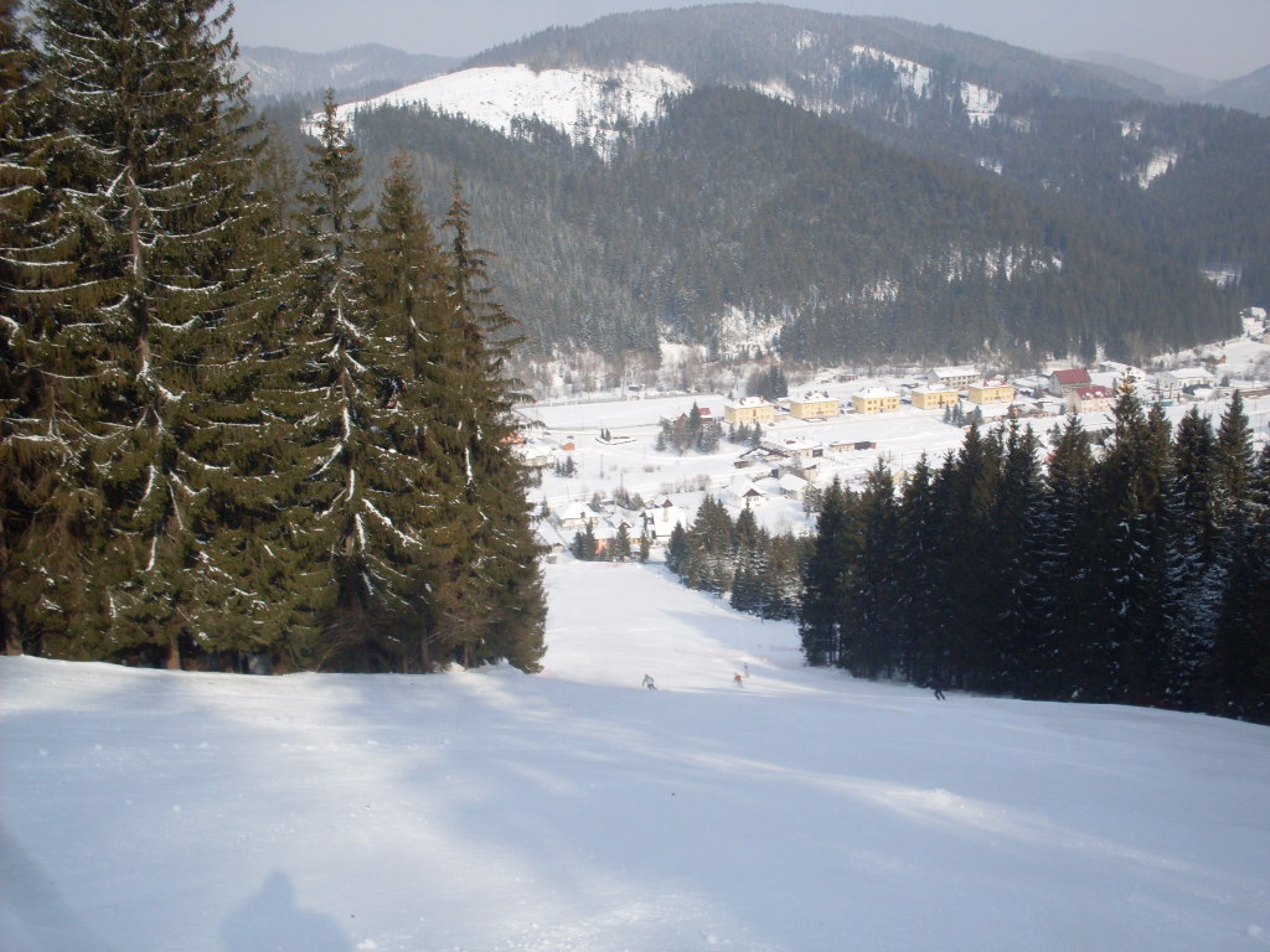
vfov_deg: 37.7
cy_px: 476
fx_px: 1394
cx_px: 635
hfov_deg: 49.0
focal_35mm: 38
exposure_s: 1/250
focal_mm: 6.3
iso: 80
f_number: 8.4
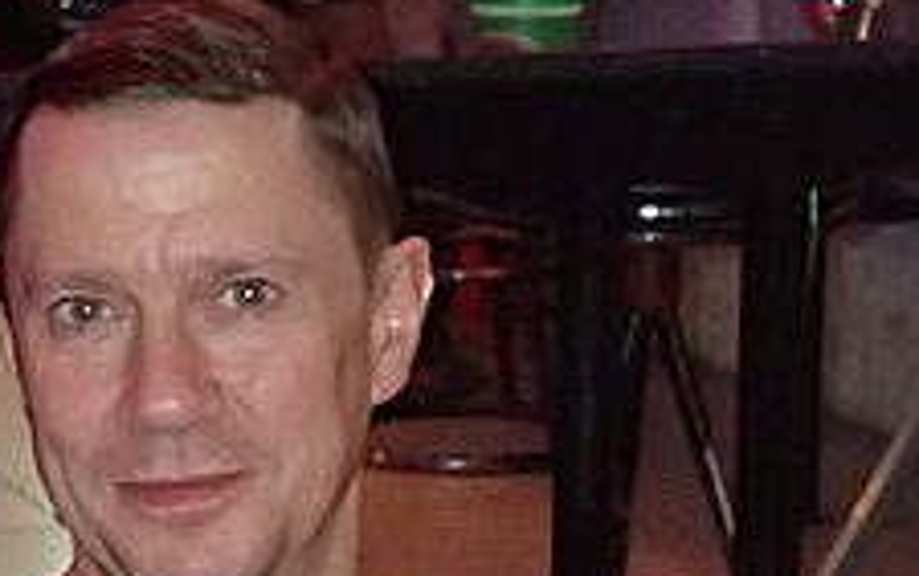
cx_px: 204
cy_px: 878
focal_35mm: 162
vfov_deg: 7.9
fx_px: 4060
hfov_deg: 12.9
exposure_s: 1/40
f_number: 2.9
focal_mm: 7.86
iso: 800
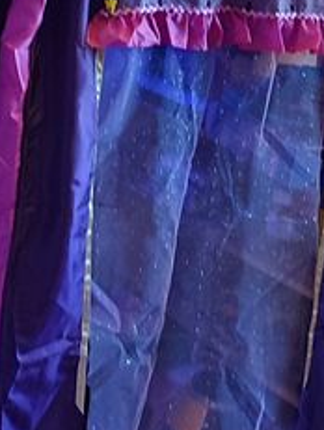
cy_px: 37
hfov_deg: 13.7
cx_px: 207
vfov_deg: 17.9
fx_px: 1344
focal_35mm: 108
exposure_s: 1/20
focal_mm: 6.04
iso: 314
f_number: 1.9
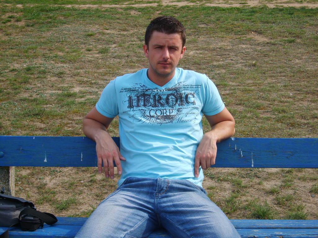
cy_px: 119
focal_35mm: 72
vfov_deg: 20.4
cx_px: 159
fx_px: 661
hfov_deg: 27.0
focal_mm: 15
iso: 50
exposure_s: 1/350
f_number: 4.1
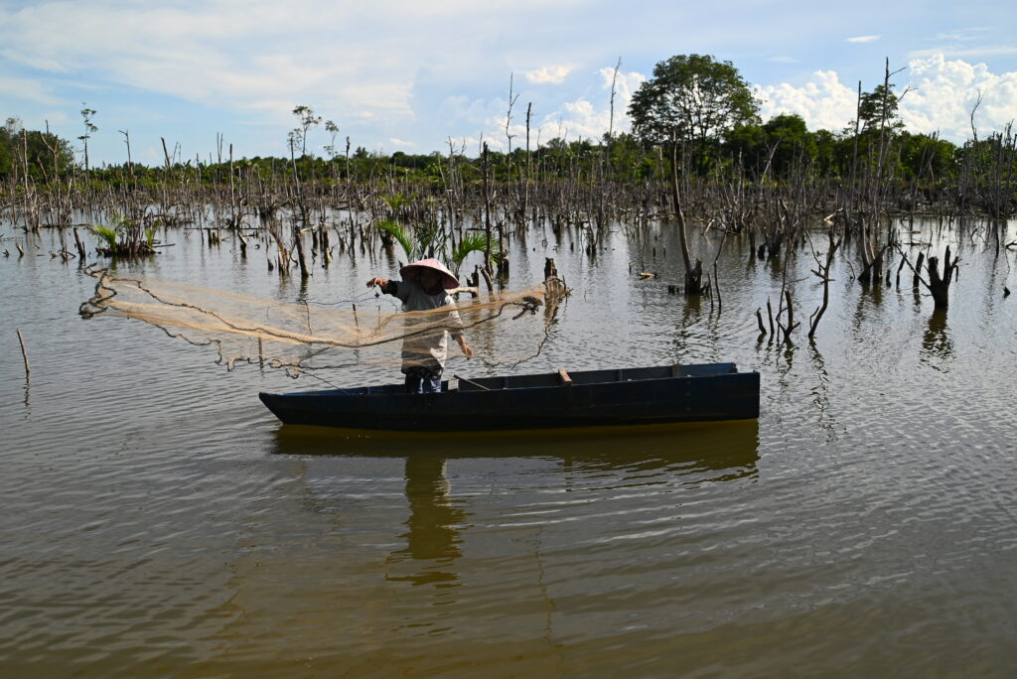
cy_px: 340
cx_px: 508
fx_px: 989
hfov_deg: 54.4
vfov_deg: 37.9
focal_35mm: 35
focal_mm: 35
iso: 100
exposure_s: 1/2500
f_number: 2.8
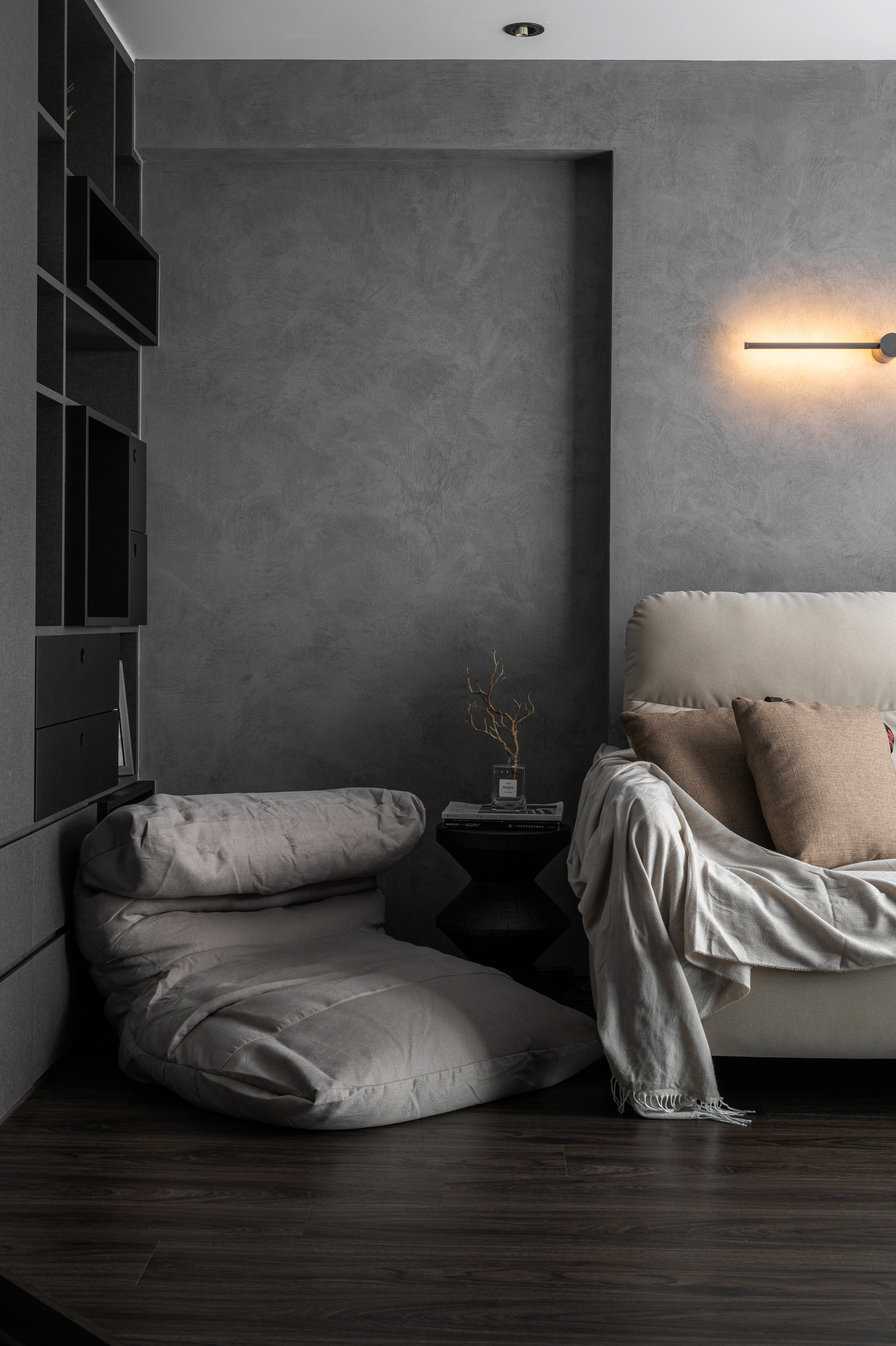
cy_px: 673
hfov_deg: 29.8
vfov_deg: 43.6
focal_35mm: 45
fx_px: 1682
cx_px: 448
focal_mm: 45
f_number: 9
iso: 100
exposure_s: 1/2
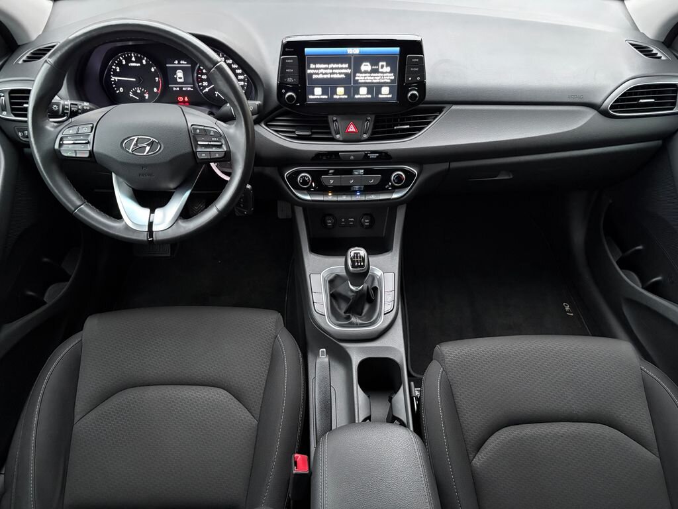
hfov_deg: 67.3
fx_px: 509
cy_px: 254
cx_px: 339
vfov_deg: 53.1
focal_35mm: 26
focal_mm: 5.96
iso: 800
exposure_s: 1/30
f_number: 1.6
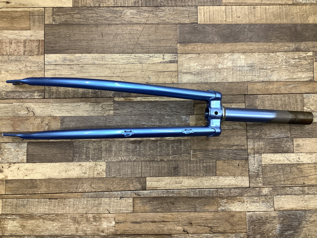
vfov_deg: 45.5
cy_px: 119
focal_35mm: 31
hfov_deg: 58.3
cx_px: 158
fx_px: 284
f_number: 2.4
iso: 100
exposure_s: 1/60
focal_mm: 3.3
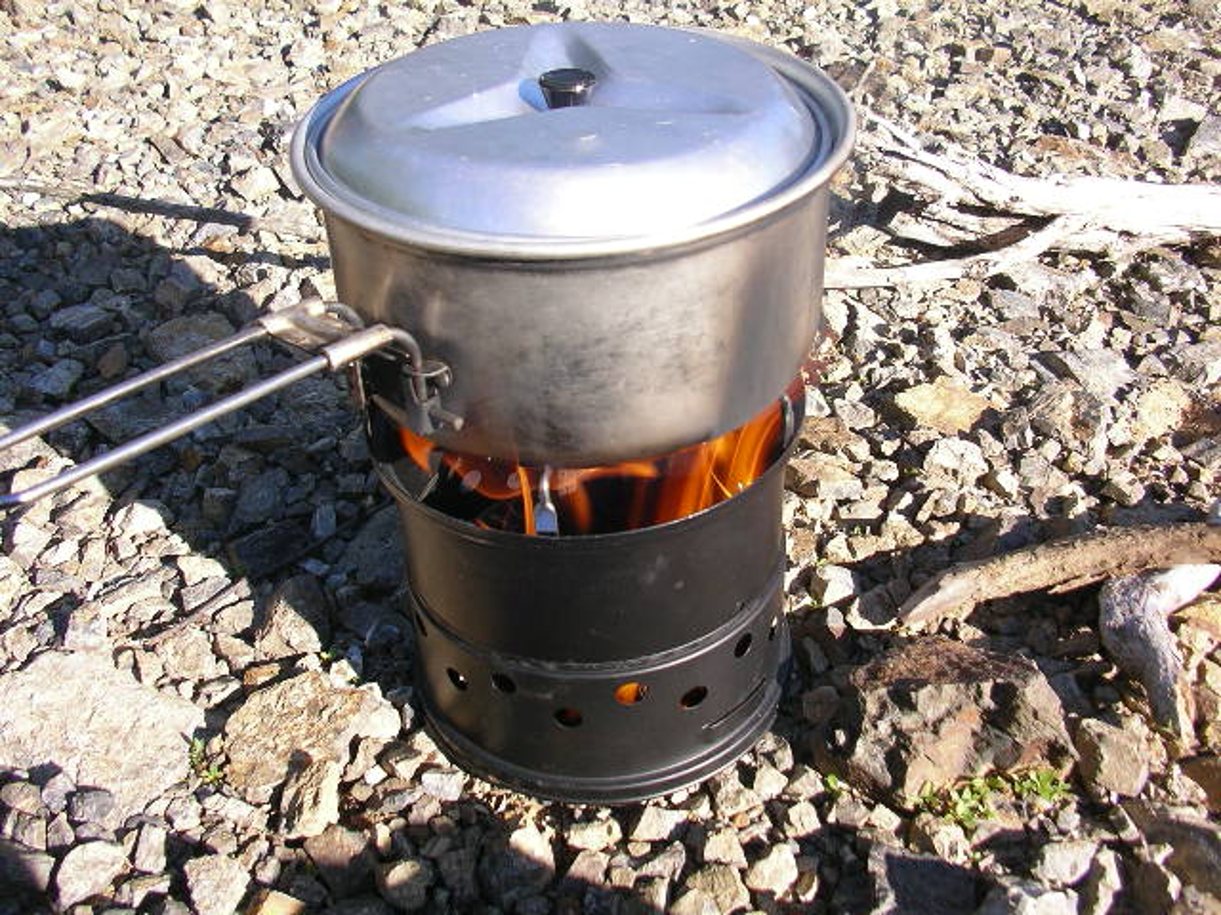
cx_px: 610
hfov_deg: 50.1
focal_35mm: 37
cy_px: 458
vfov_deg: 38.7
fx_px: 1305
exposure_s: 1/250
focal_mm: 5.7
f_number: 6.9
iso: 50
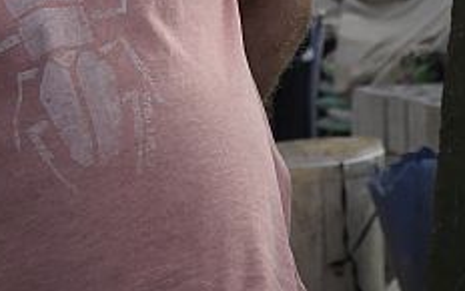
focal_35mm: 162
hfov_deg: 12.6
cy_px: -13
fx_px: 2053
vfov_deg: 8.0
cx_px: 583
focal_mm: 24
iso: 160
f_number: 4
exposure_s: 1/800
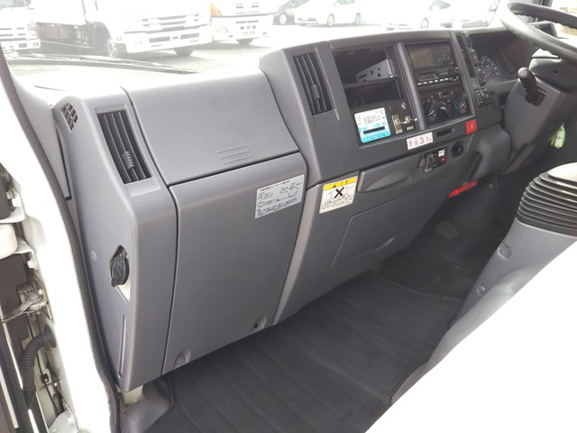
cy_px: 216
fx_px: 500
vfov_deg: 46.8
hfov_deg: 60.0
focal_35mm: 30
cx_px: 288
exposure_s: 1/120
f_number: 2.2
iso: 32
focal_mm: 4
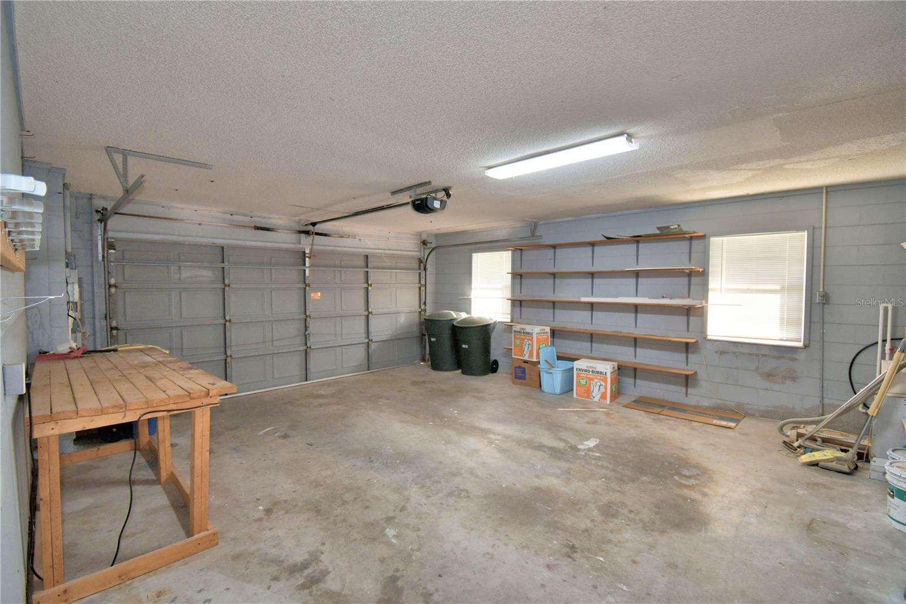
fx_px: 377
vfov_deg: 77.3
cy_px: 302
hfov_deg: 100.4
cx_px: 453
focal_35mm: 15
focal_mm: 10
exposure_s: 1/30
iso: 220
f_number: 4.5
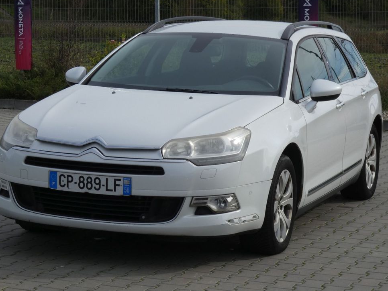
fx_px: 1188
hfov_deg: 18.5
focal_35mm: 106
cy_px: 142
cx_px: 183
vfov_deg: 14.0
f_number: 6.3
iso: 80
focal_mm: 17.9
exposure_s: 1/400
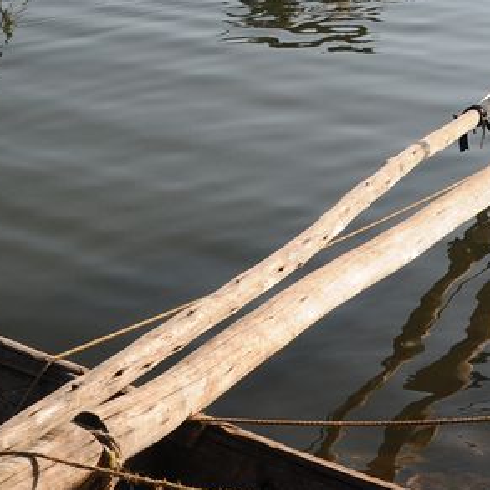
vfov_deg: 17.4
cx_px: 176
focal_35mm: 94
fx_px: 1505
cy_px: -148
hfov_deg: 18.4
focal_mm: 18
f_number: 9
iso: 200
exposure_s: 1/320
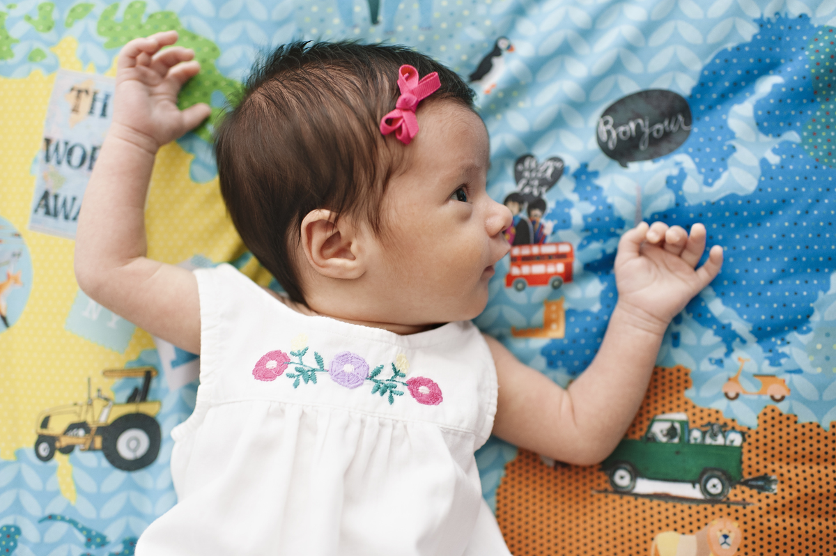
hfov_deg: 54.5
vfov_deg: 37.8
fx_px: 812
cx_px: 418
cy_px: 278
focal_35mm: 35
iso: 640
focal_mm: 35
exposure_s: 1/125
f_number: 2.2
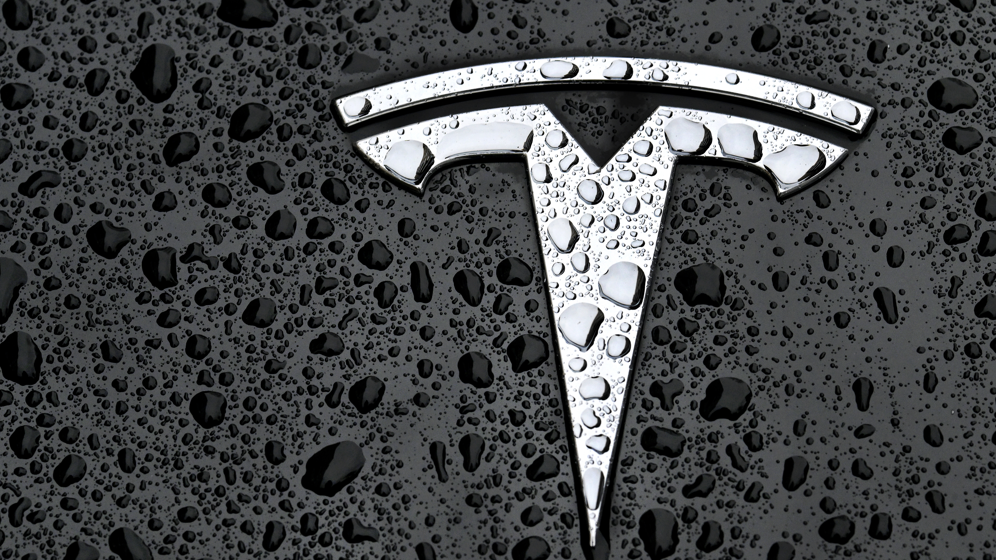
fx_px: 6919
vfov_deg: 4.6
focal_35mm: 262
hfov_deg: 8.2
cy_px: 306
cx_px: 498
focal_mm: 250
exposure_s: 1/160
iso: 1800
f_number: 11
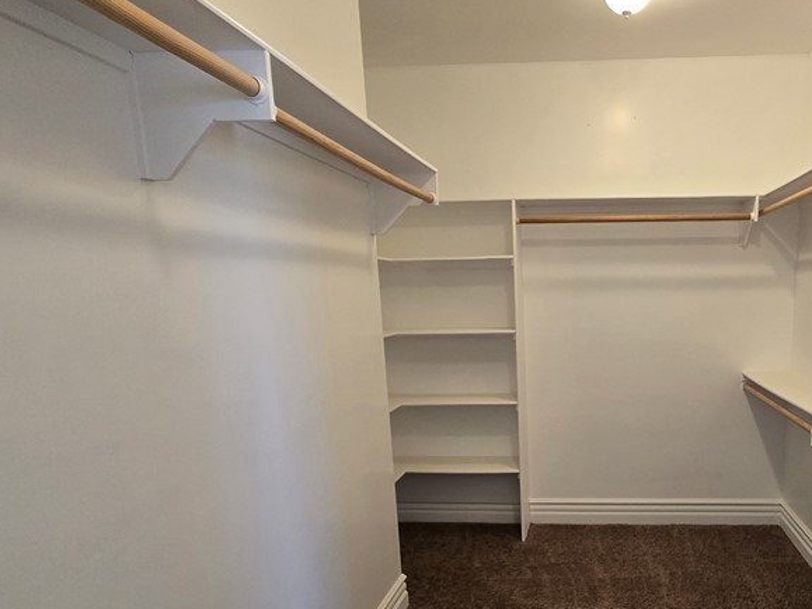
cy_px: 408
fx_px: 539
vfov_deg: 57.5
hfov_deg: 71.0
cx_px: 562
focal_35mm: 23
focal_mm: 2.2
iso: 250
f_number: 2.2
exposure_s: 1/60
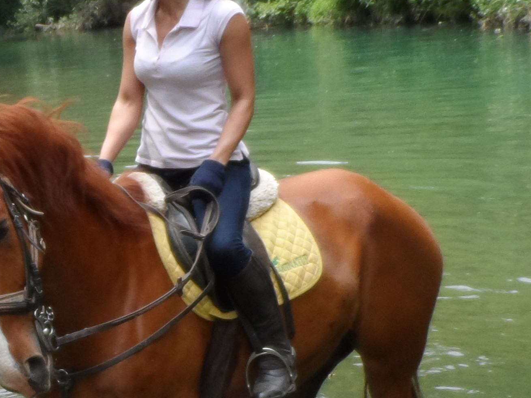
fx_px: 1212
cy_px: 296
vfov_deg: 18.5
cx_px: -51
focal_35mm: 79
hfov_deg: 23.2
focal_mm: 4
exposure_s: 1/250
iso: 80
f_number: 3.2
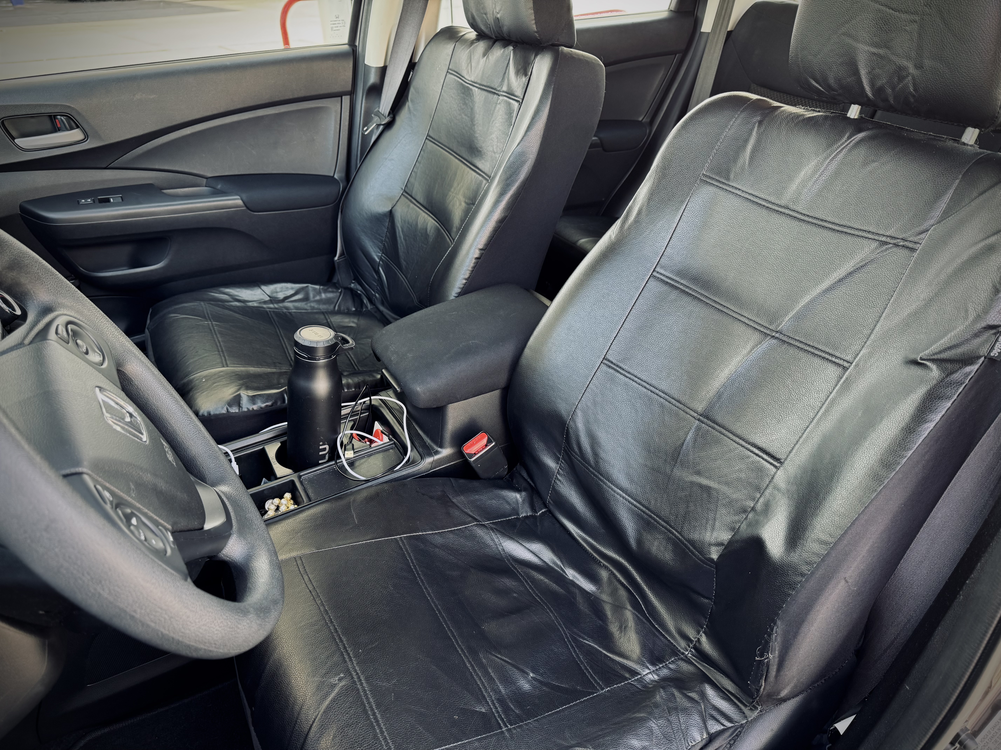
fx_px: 694
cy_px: 375
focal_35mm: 24
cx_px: 500
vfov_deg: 56.8
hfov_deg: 71.6
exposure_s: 1/121
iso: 200
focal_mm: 6.76
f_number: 1.78
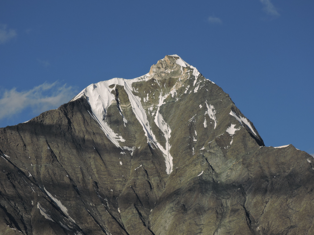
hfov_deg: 11.0
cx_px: 157
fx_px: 1633
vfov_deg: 8.2
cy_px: 118
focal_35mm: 180
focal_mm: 32.2
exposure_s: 1/1000
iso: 100
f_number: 5.3
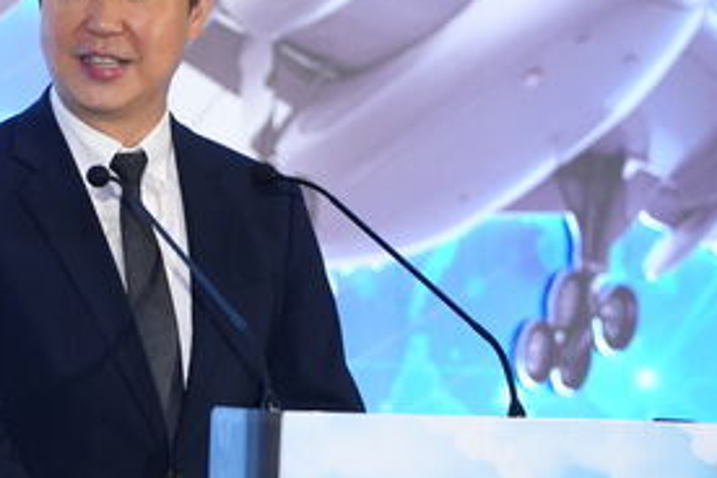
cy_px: 231
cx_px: 91
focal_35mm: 621
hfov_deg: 3.3
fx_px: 12367
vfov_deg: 2.2
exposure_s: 1/160
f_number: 2.8
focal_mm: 191
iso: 1250
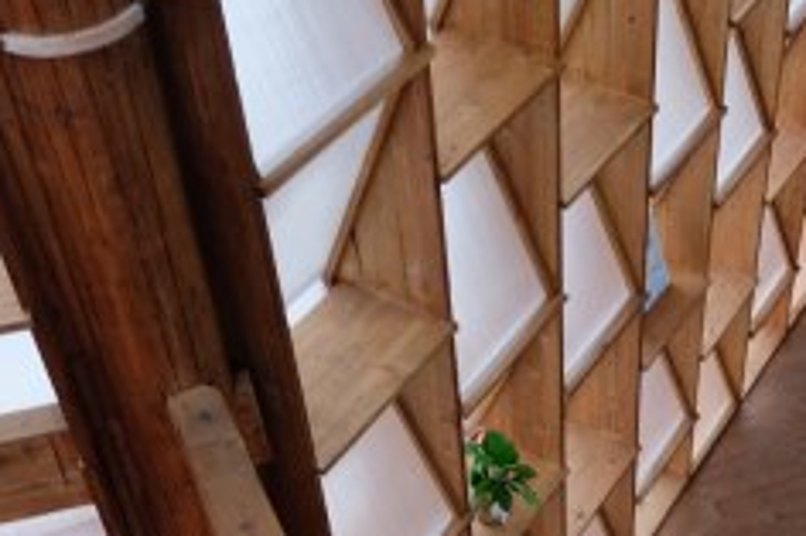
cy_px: 341
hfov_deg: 31.4
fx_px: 1365
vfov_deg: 22.2
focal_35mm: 61
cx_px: 717
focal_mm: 16
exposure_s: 1/60
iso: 640
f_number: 2.8
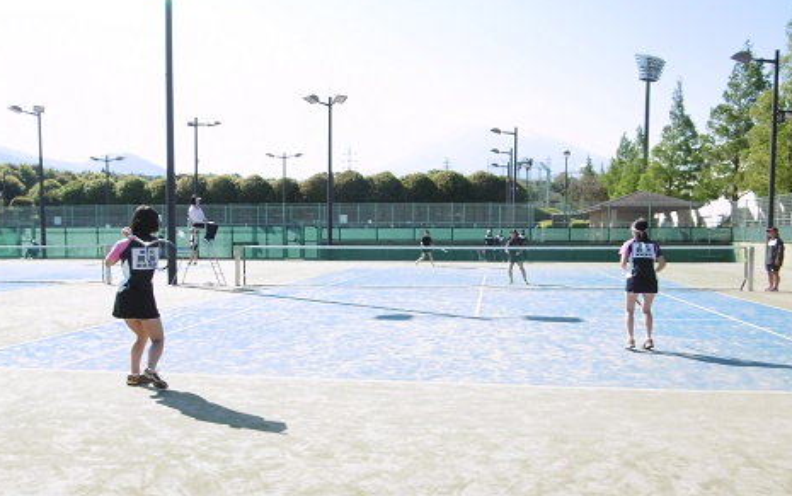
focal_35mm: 35
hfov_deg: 55.3
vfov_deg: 36.2
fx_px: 756
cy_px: 298
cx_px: 388
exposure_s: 1/320
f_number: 3.5
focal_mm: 5.8
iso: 100
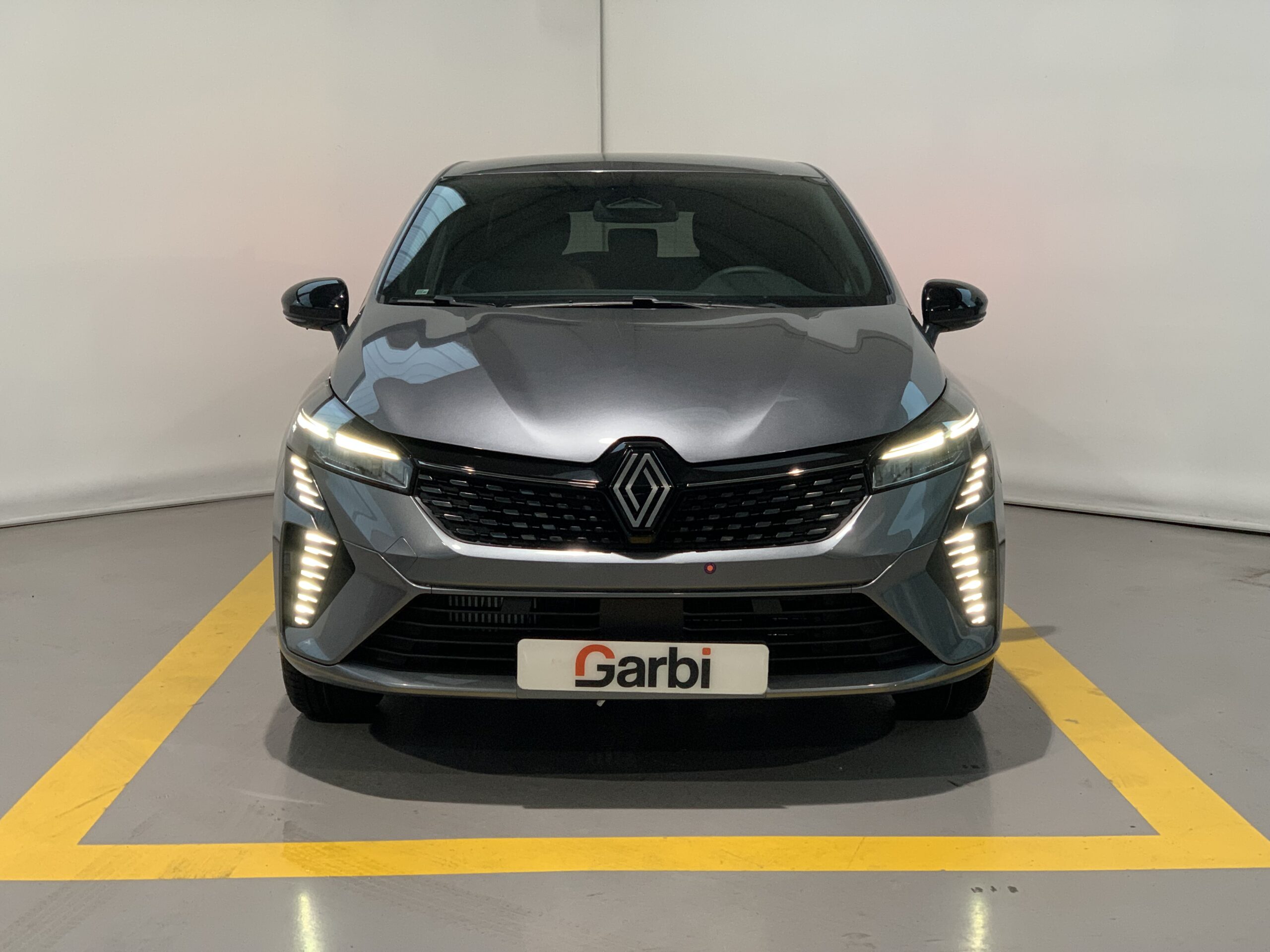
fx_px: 1908
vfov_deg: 28.0
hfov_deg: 36.8
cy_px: 476
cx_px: 635
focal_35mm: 52
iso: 250
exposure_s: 1/60
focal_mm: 6
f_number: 2.4
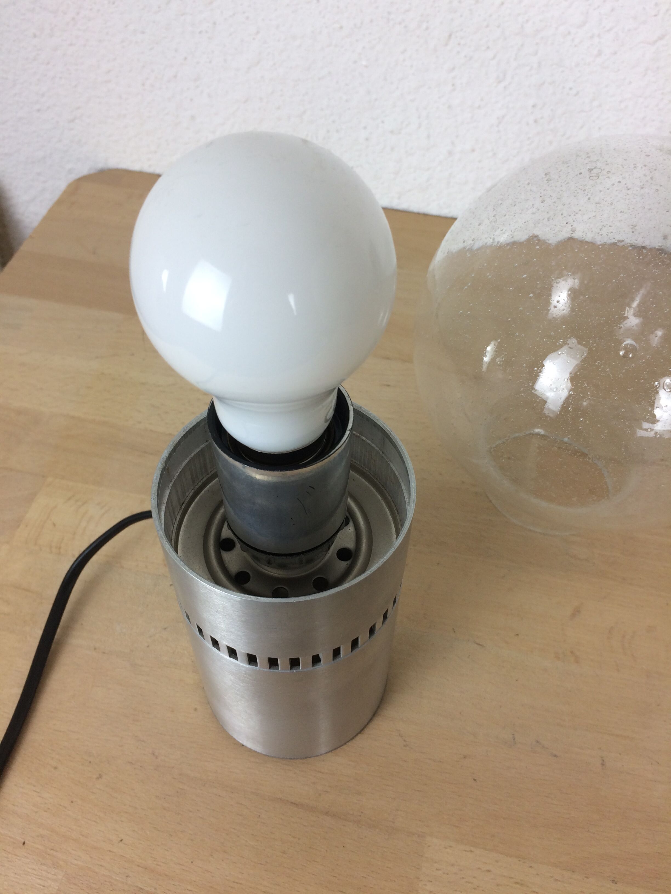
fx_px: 750
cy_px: 447
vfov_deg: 61.7
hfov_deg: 48.2
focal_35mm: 29
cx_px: 336
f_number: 2.2
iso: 40
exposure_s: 1/50
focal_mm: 4.15
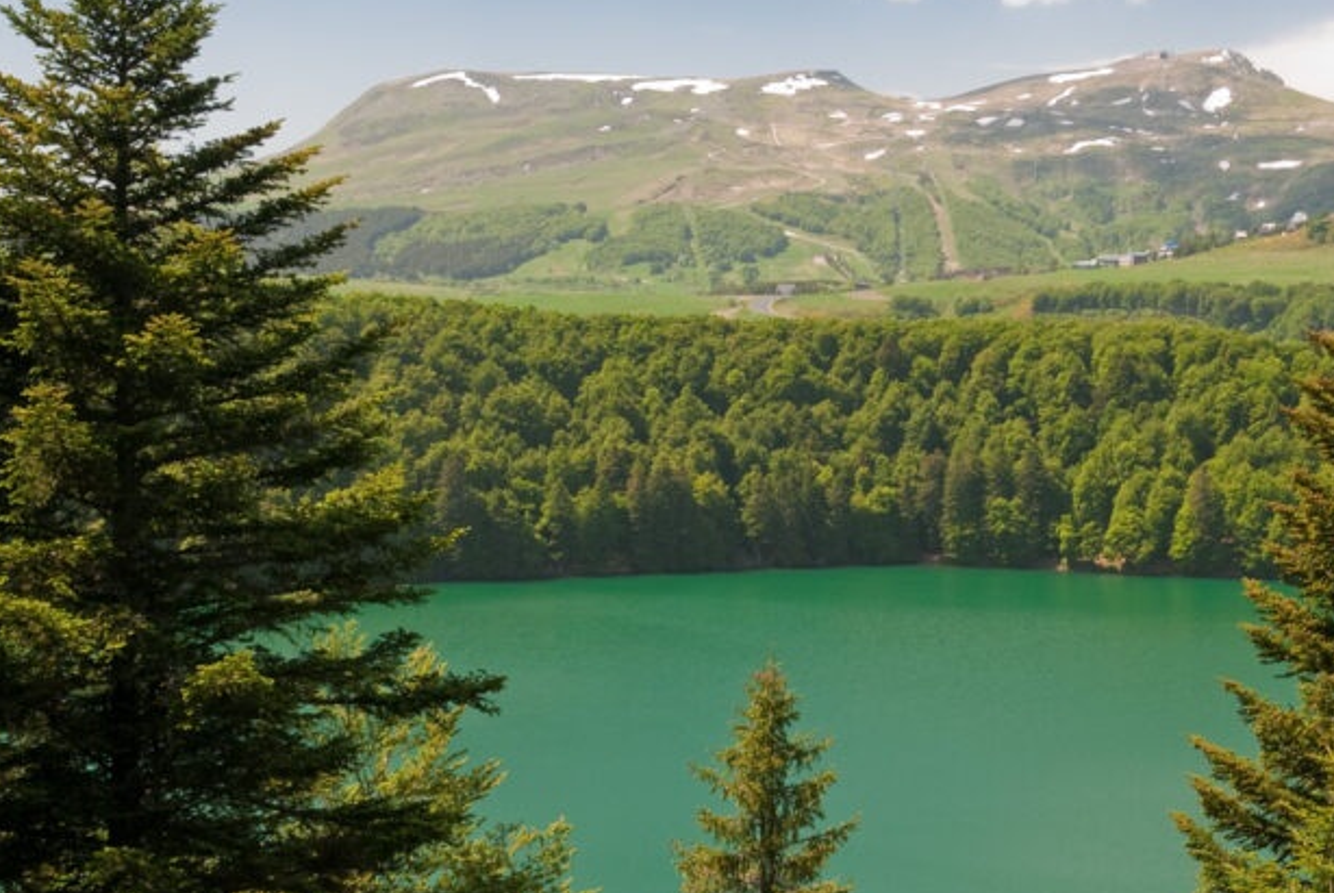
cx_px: 917
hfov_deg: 25.2
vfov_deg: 17.1
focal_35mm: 80
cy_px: 523
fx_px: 2968
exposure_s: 1/40
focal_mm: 32
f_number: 7.1
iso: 100
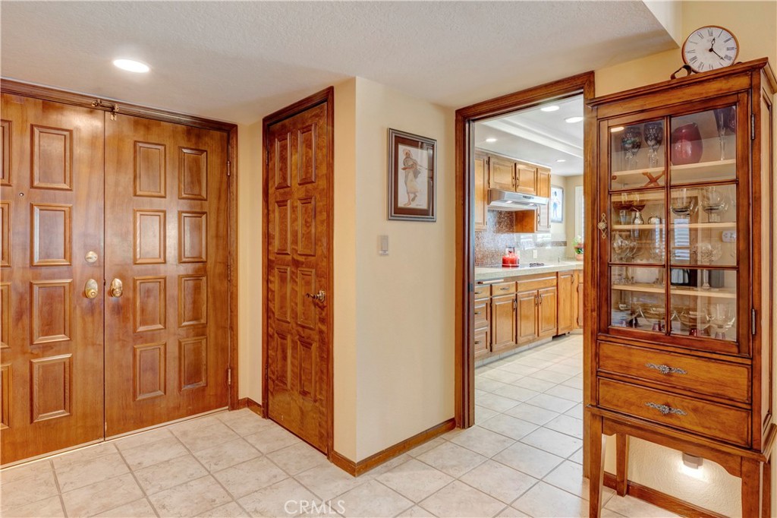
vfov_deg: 67.3
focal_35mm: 18
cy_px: 259
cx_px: 388
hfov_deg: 90.0
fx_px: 388
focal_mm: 12
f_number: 14
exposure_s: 5
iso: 400
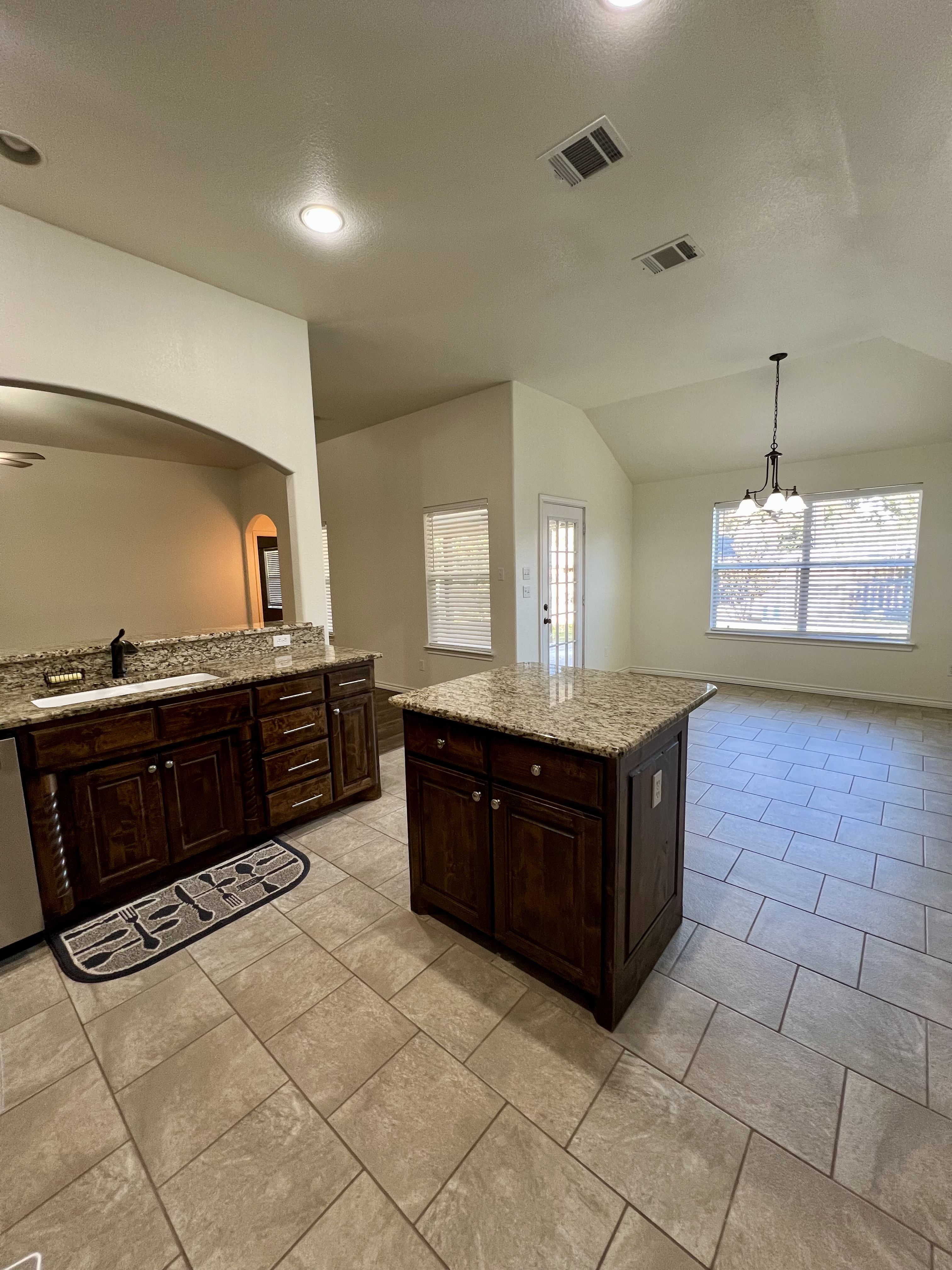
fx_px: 477
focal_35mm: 13
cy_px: 635
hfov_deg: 89.9
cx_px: 476
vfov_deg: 106.2
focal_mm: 1.57
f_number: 1.8
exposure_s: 1/60
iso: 160
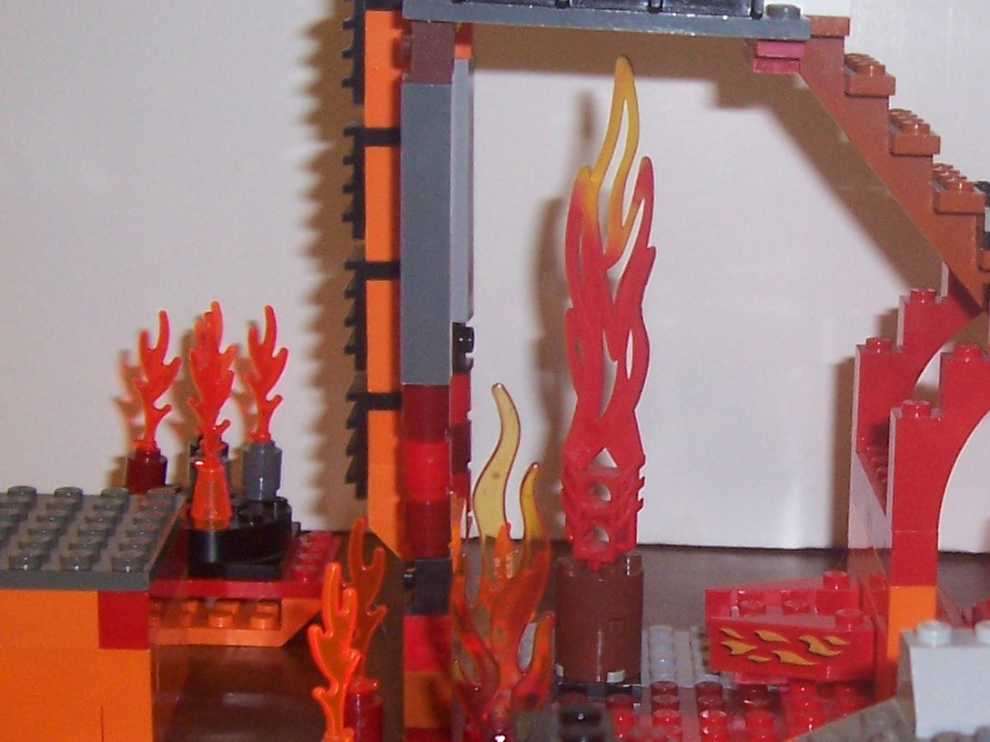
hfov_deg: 23.6
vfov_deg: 18.4
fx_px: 2288
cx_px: 942
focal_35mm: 80
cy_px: 413
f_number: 2.7
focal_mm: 5.6
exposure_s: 1/60
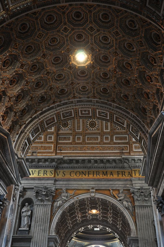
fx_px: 308
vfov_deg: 43.7
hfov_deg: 29.8
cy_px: 124
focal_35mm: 45
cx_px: 82
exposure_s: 1/15
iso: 800
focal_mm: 30
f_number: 6.3
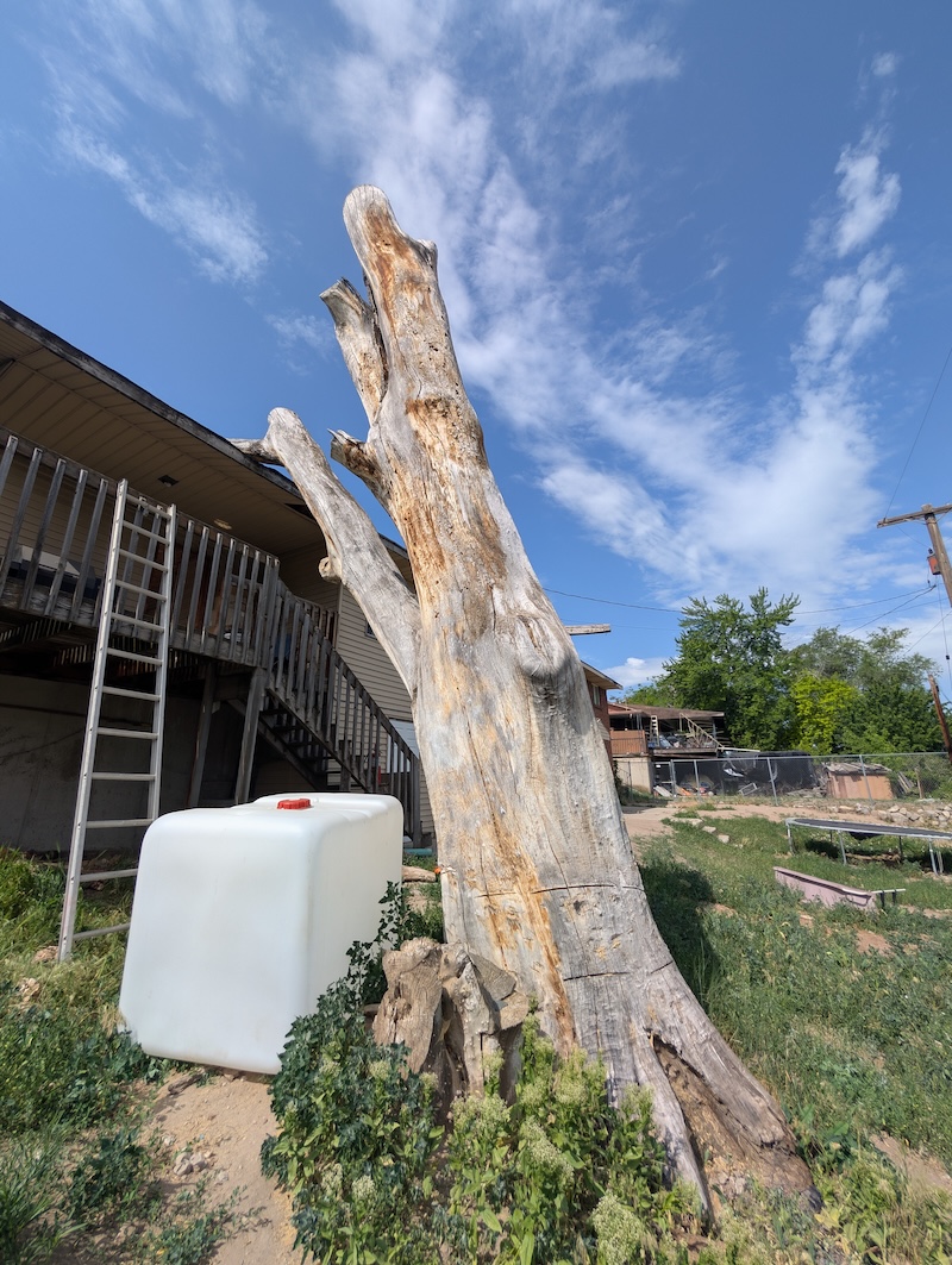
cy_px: 632
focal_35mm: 12
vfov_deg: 110.5
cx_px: 476
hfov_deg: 94.6
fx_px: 439
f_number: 1.7
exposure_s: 1/4082
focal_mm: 2.02
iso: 53
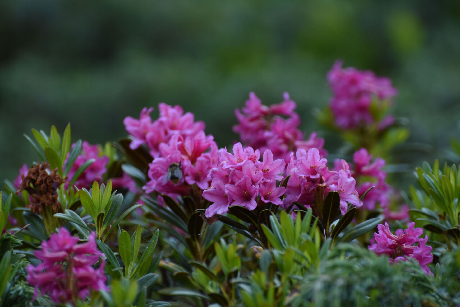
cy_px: 154
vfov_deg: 4.2
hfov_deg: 6.2
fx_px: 4216
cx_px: 230
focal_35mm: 330
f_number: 5.3
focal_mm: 220
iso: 400
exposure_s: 1/160
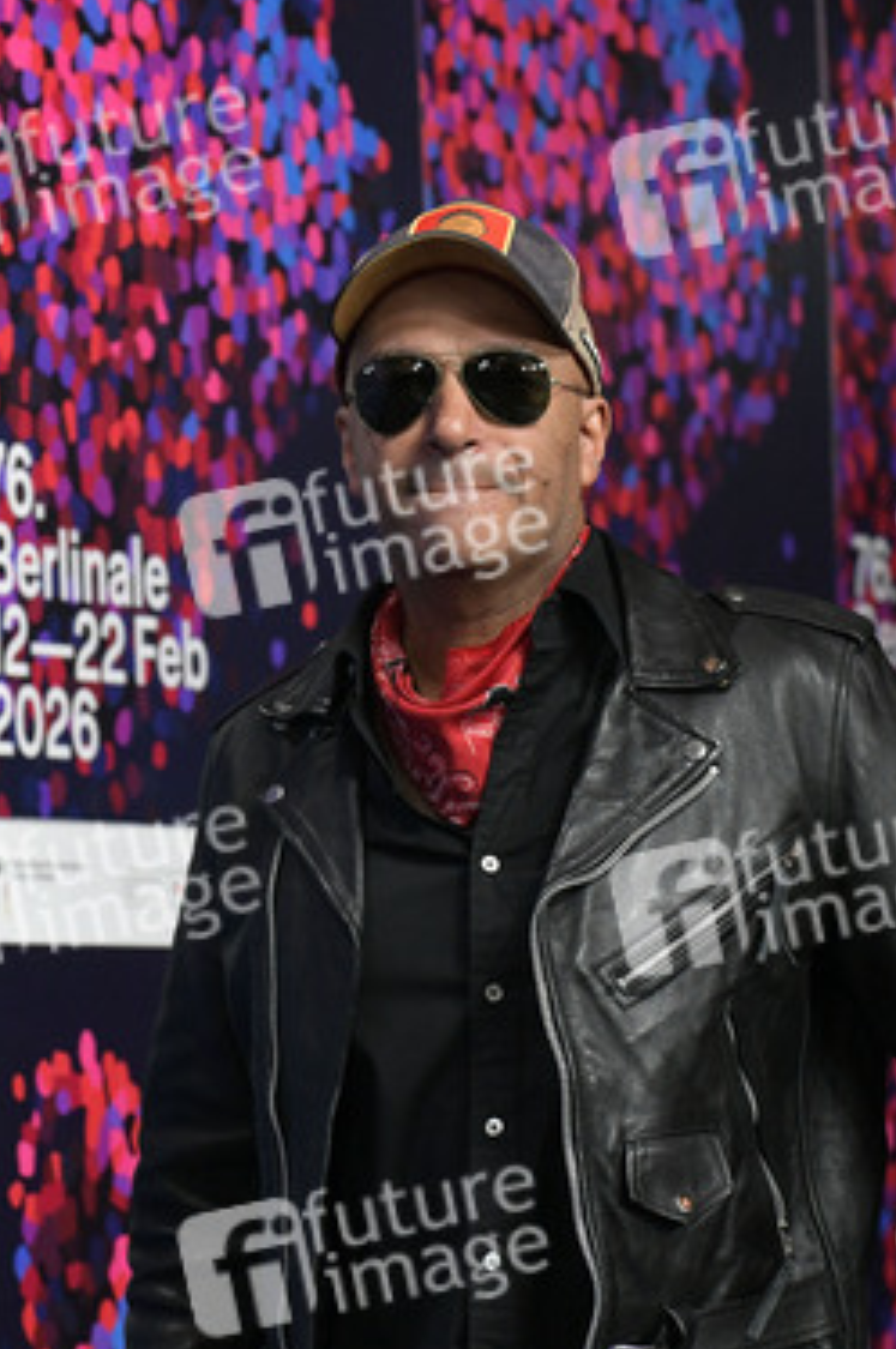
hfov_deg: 8.6
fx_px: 5989
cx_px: 468
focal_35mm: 160
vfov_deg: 12.9
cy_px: 712
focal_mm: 150
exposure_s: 1/250
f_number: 5.6
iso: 2000
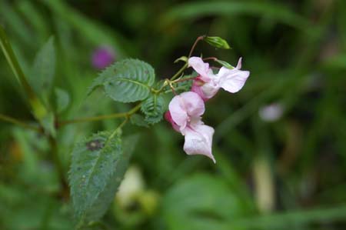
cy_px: 115
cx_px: 173
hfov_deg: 13.1
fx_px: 1512
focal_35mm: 158
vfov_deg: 8.7
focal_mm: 105
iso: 200
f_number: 4.5
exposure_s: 1/60
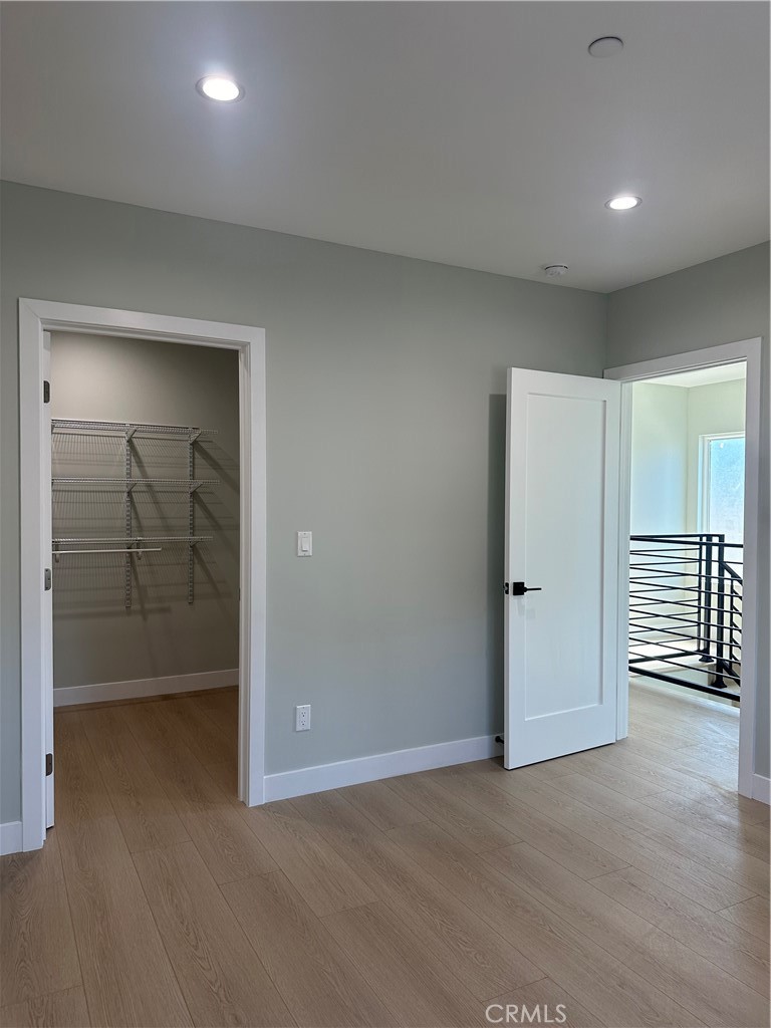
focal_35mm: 24
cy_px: 514
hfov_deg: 56.8
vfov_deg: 71.6
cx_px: 386
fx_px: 713
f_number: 1.78
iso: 100
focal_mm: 6.86
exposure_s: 1/150
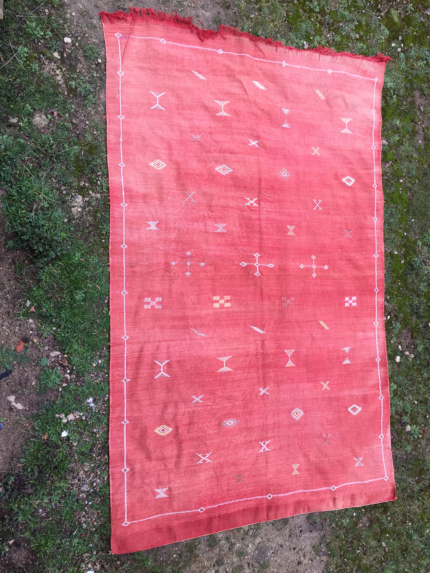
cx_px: 215
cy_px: 286
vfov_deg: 61.7
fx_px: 480
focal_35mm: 29
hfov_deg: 48.2
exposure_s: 1/50
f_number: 2.2
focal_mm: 4.15
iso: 40
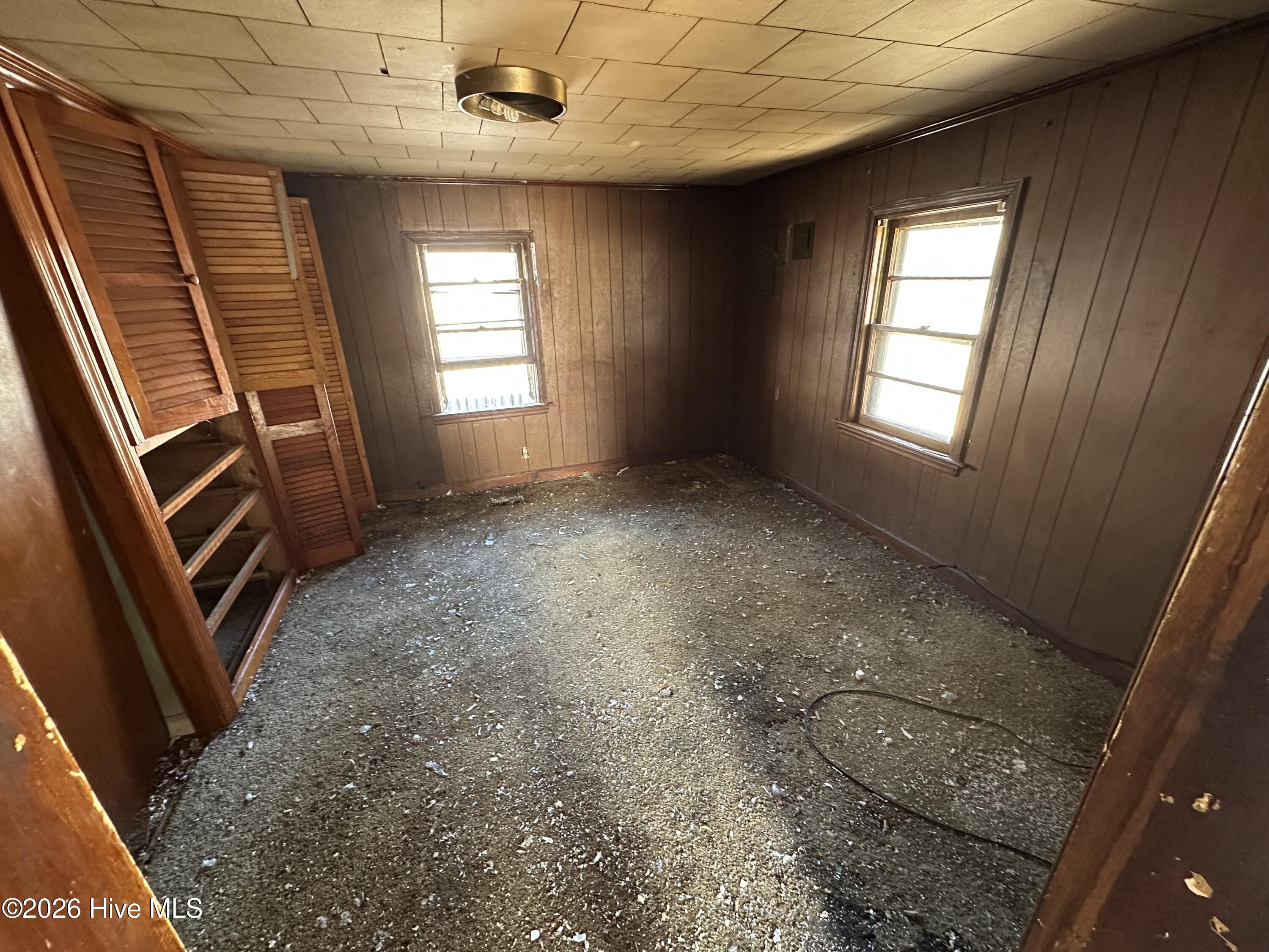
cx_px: 634
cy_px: 476
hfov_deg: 102.1
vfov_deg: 85.7
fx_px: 513
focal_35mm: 14
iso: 640
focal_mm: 2.22
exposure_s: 1/60
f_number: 2.2
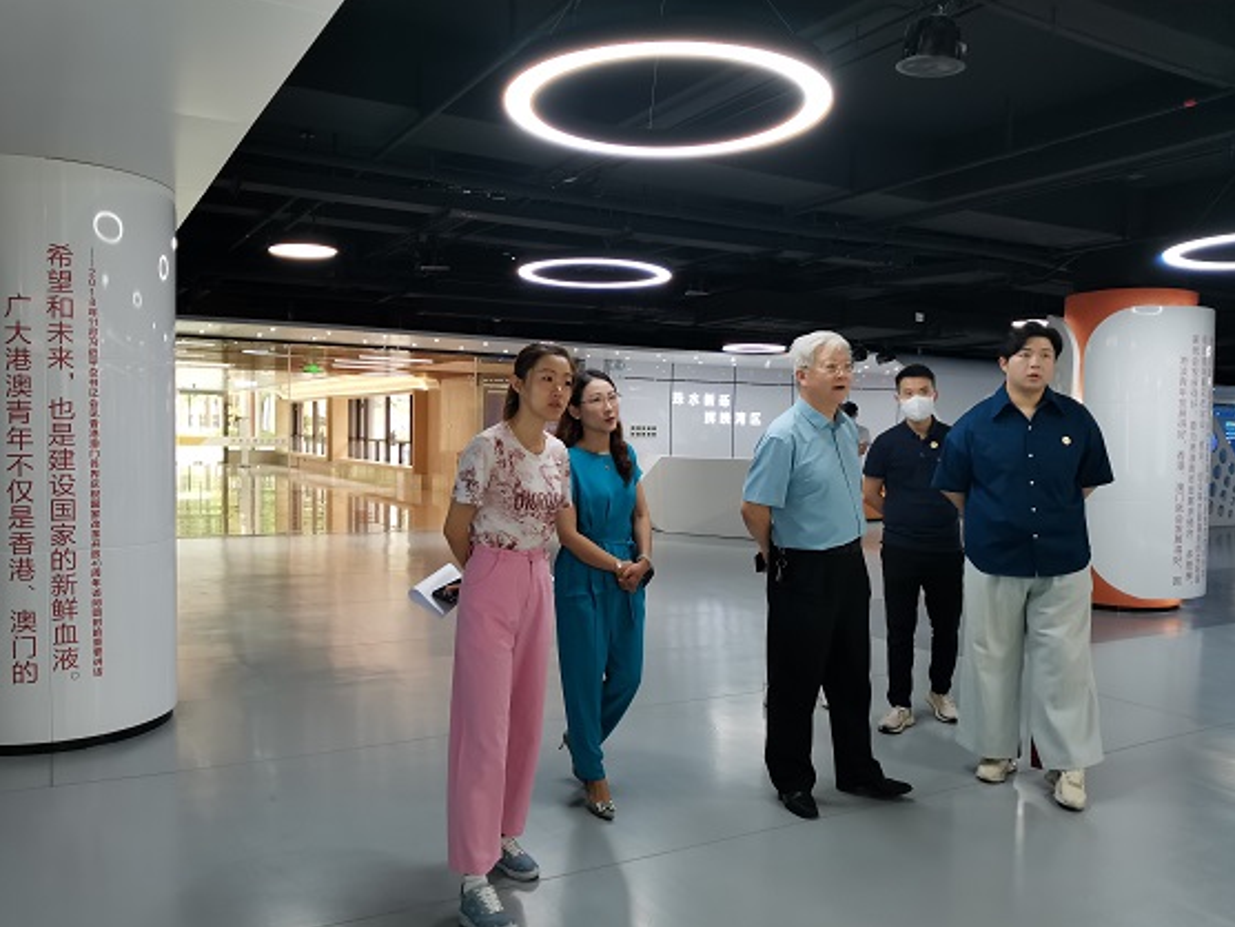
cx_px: 592
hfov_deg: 63.4
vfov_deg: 49.7
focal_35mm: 28
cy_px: 490
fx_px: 999
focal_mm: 4.66
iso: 160
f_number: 1.4
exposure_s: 1/100
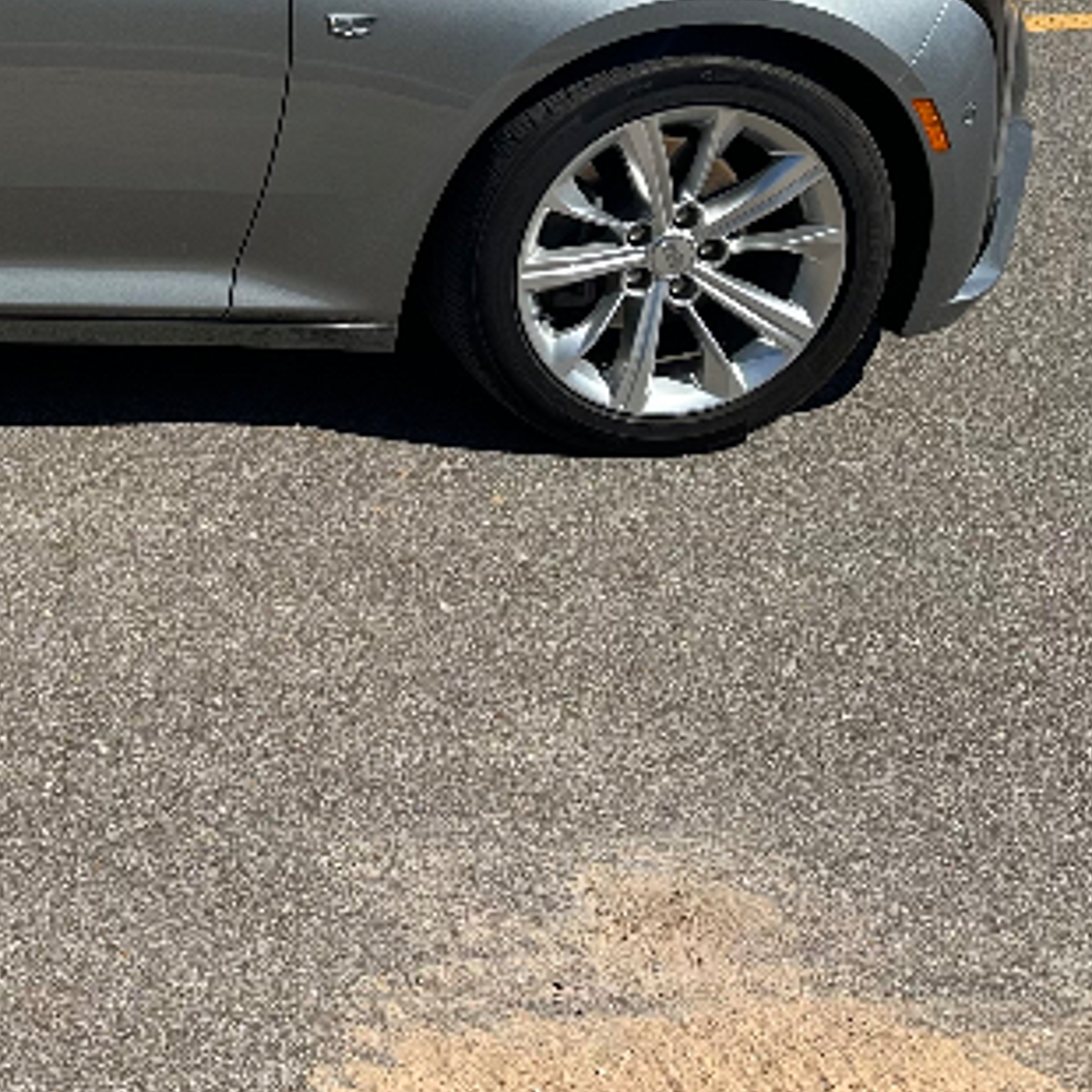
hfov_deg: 22.0
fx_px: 2498
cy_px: 49
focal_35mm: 70
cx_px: -356
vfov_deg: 23.8
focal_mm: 6.86
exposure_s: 1/5263
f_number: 1.78
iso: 80
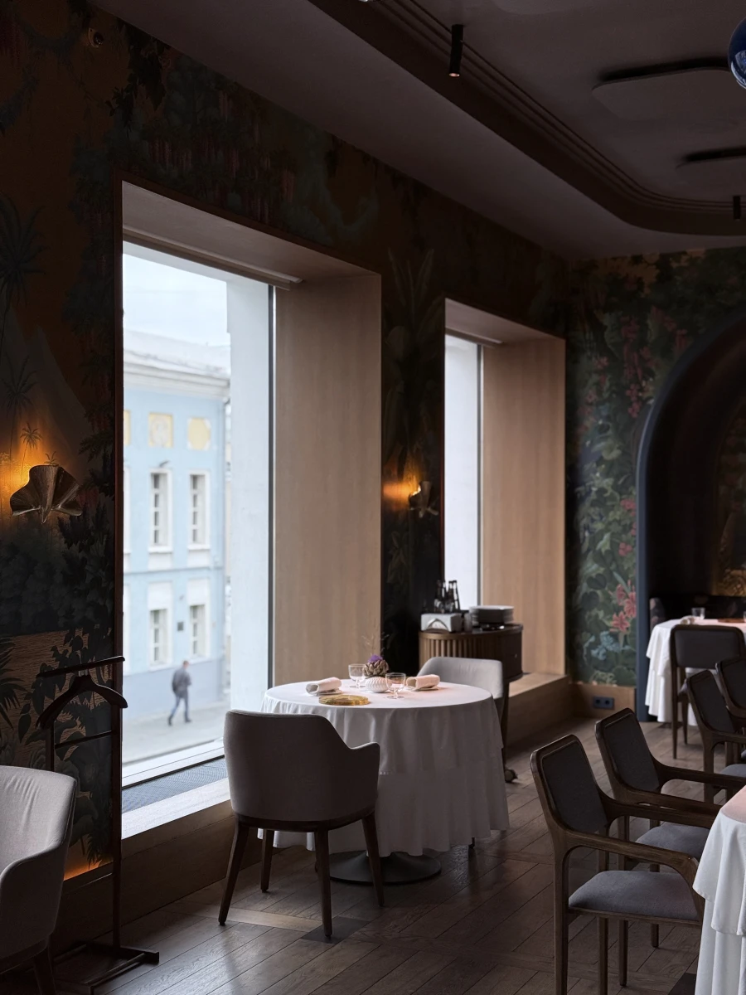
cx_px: 373
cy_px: 498
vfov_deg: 39.7
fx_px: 1379
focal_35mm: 48
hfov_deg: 30.3
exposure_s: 1/320
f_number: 1.78
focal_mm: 6.76
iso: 64
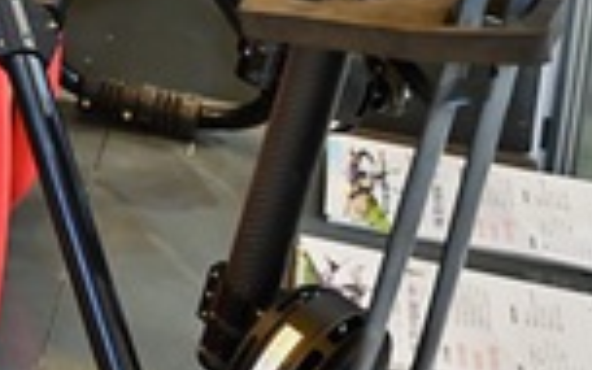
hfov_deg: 16.7
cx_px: -563
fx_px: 1549
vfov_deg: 12.2
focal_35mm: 96
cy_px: -347
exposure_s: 1/60
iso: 1000
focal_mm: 24
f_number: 4
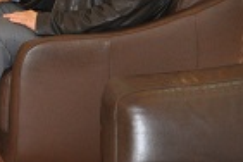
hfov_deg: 10.6
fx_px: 1201
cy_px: -103
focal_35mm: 178
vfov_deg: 7.5
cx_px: -246
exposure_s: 1/60
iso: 800
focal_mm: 26
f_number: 4
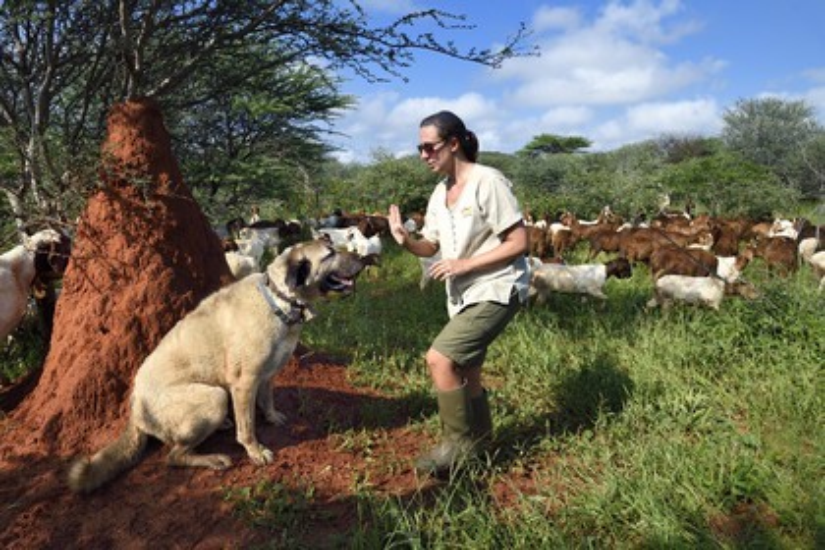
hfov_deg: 73.7
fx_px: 550
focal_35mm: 24
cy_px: 275
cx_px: 412
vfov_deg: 53.1
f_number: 13
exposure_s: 1/500
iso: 400
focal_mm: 24
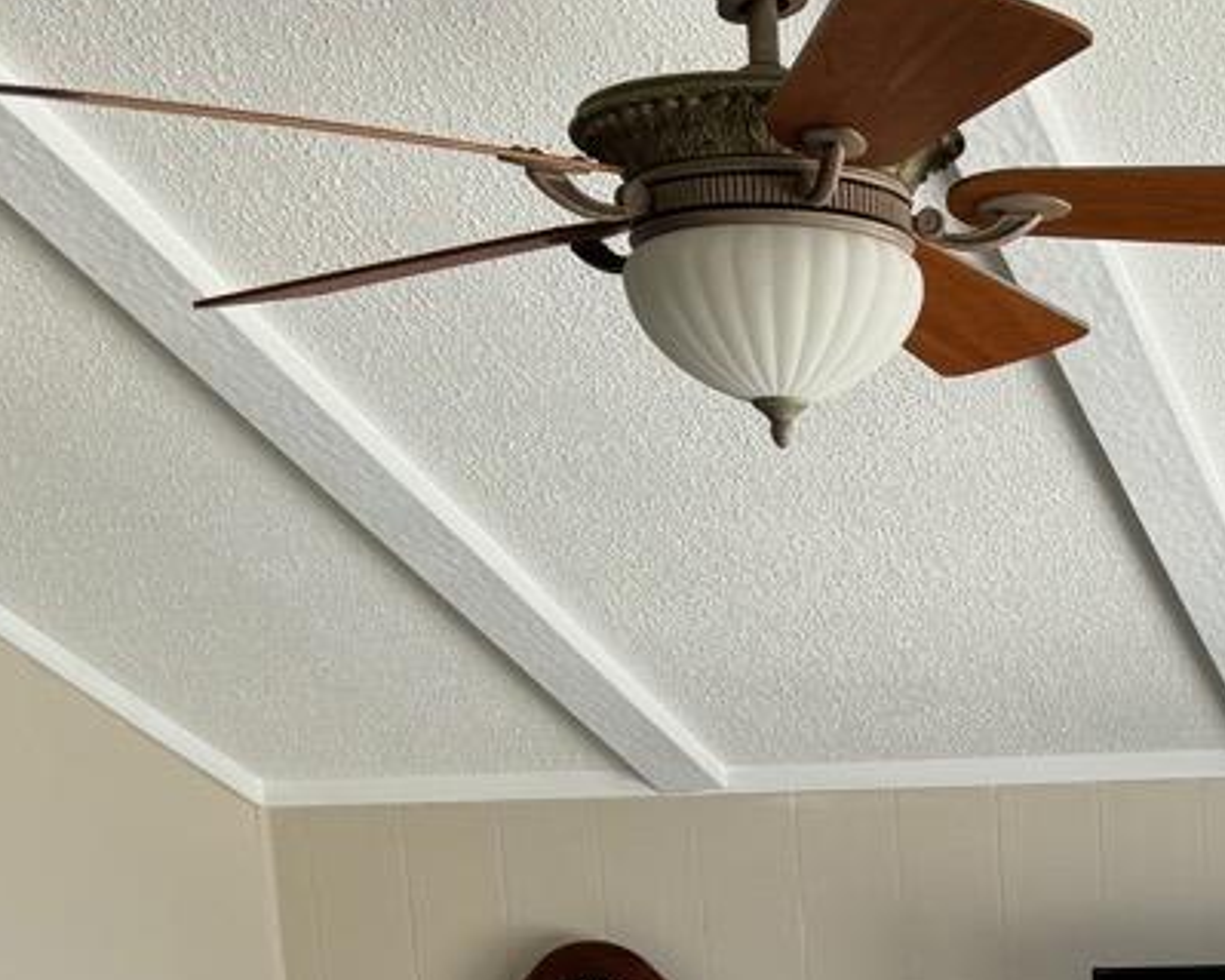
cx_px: 1286
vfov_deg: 15.3
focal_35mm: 88
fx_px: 3190
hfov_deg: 20.9
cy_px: 1694
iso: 80
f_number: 1.78
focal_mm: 6.76
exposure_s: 1/121
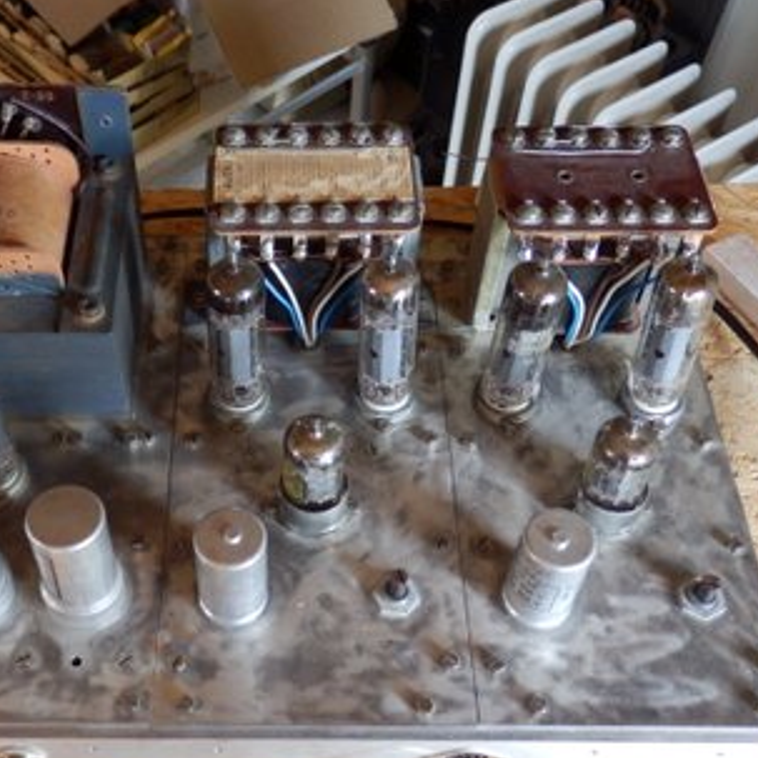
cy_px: 443
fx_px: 1041
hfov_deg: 39.7
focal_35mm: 42
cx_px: 273
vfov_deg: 39.9
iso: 320
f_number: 3.3
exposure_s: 1/60
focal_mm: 5.5
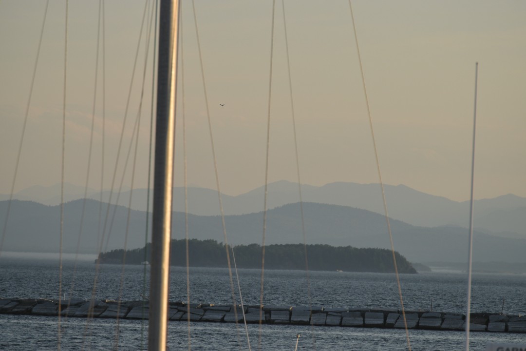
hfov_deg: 6.9
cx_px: 263
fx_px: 4383
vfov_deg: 4.6
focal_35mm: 300
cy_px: 176
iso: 200
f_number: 9
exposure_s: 1/640
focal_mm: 200
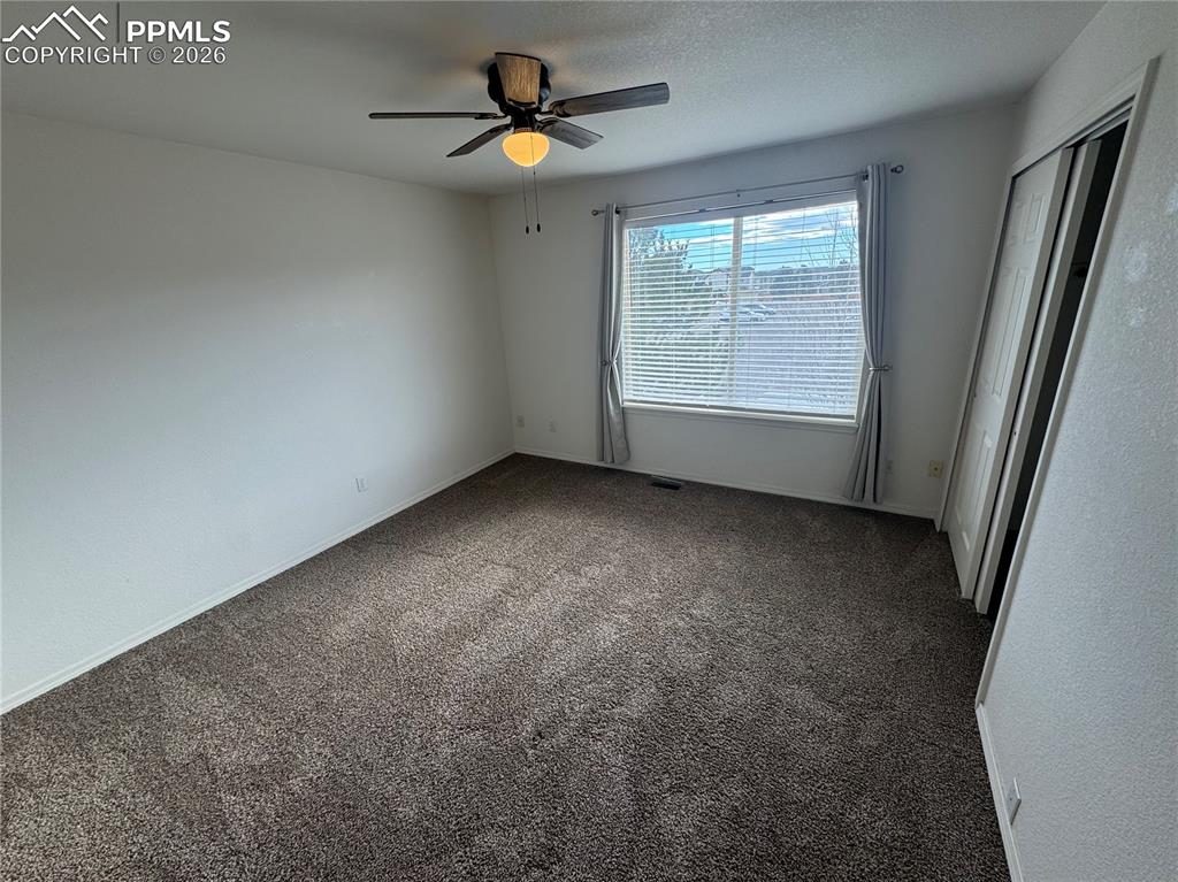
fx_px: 476
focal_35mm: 14
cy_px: 441
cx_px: 589
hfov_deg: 102.1
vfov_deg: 85.6
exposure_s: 1/153
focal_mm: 2.22
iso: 40
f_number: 2.2
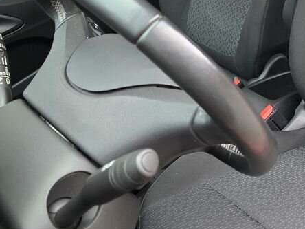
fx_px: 467
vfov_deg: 26.0
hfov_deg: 33.6
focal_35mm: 53
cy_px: -4
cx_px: 291
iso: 640
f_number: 1.7
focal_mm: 6.3
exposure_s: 1/100
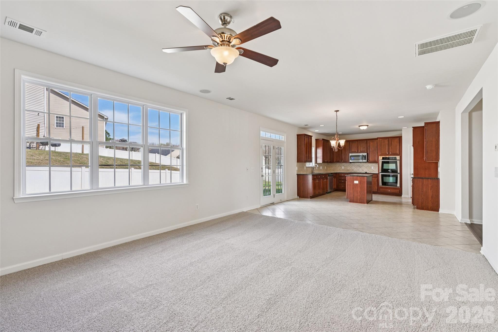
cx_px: 249
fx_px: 221
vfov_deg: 73.7
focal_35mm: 16
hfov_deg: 96.7
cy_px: 166
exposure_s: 1/60
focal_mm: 16
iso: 100
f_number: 8
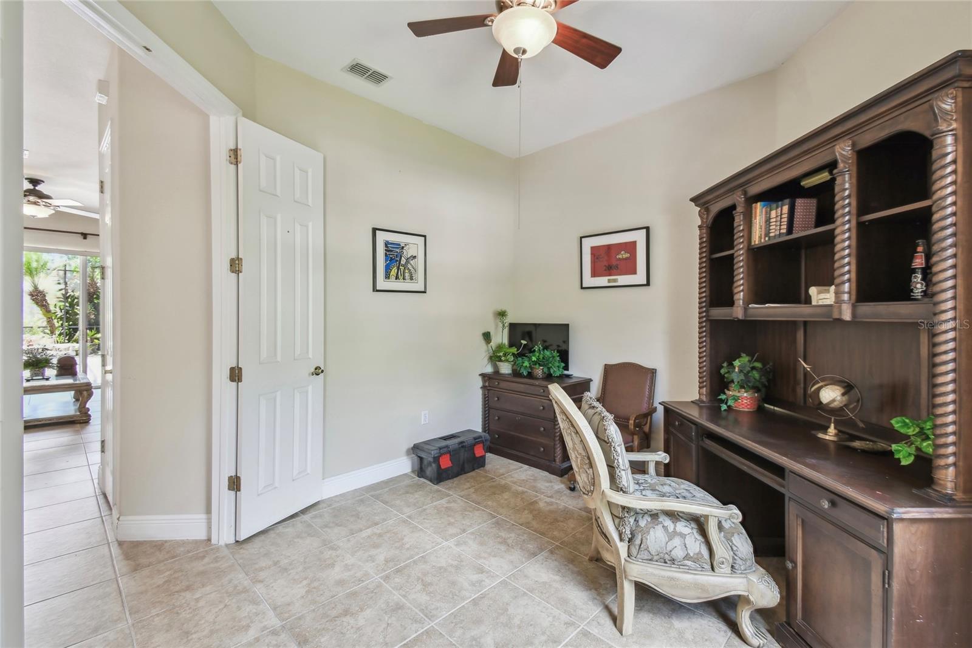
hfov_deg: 100.4
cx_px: 486
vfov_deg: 77.3
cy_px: 324
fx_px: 405
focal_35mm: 15
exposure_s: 1/5
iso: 100
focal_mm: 10
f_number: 7.1
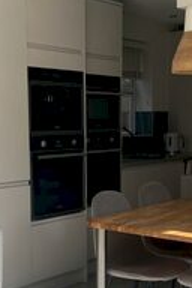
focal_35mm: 74
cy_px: 220
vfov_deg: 26.9
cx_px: 120
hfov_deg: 18.4
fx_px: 592
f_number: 1.6
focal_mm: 5.1
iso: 50
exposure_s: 1/1186
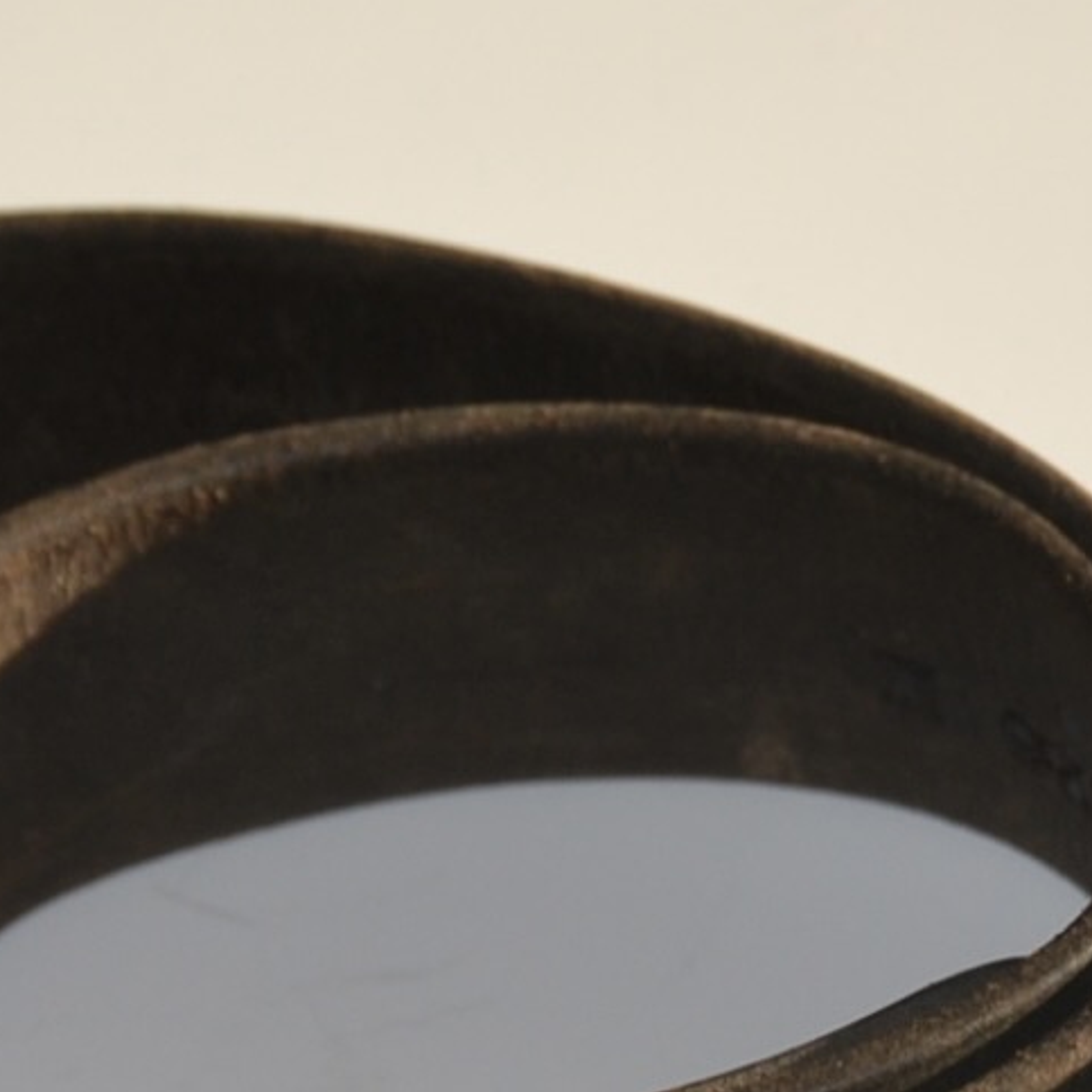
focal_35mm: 140
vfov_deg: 12.4
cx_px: 329
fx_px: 4997
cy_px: 855
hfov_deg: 12.4
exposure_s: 1/125
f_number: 4.8
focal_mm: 42
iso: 280
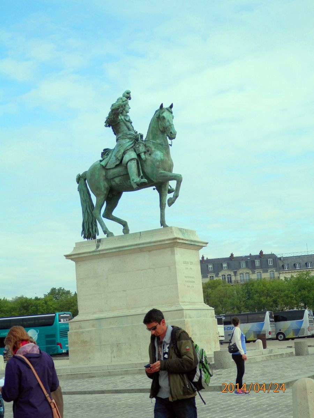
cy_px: 209
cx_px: 157
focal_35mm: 60
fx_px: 726
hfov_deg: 24.4
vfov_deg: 32.2
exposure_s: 1/640
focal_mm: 10.8
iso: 80
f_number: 4.2
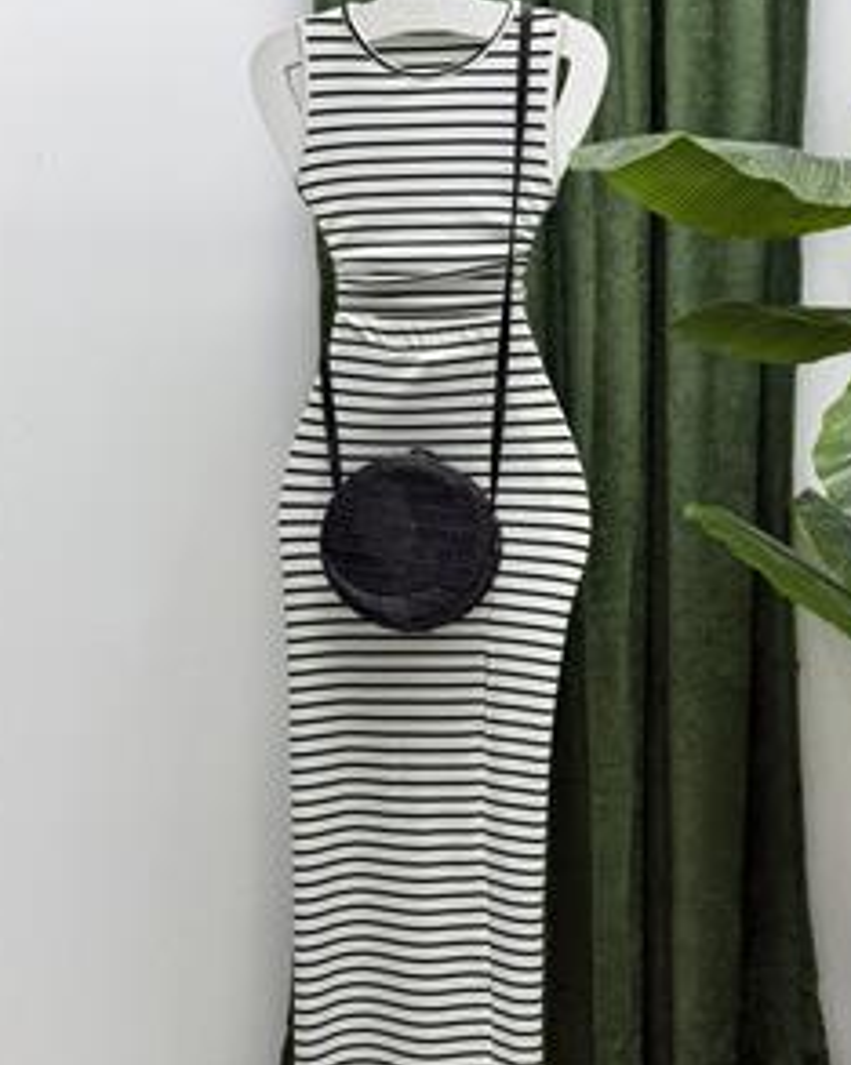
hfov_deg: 23.8
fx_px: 2017
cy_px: 531
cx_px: 462
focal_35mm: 64
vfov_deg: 29.6
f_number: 1.78
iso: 50
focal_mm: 6.76
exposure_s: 1/100
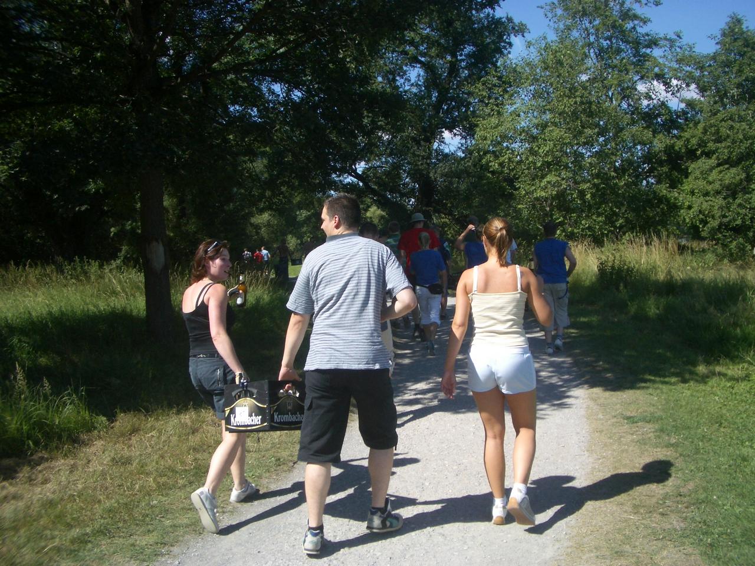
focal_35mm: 35
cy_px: 283
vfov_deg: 40.7
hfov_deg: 52.6
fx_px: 763
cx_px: 378
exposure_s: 1/400
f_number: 4.3
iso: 50
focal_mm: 5.8
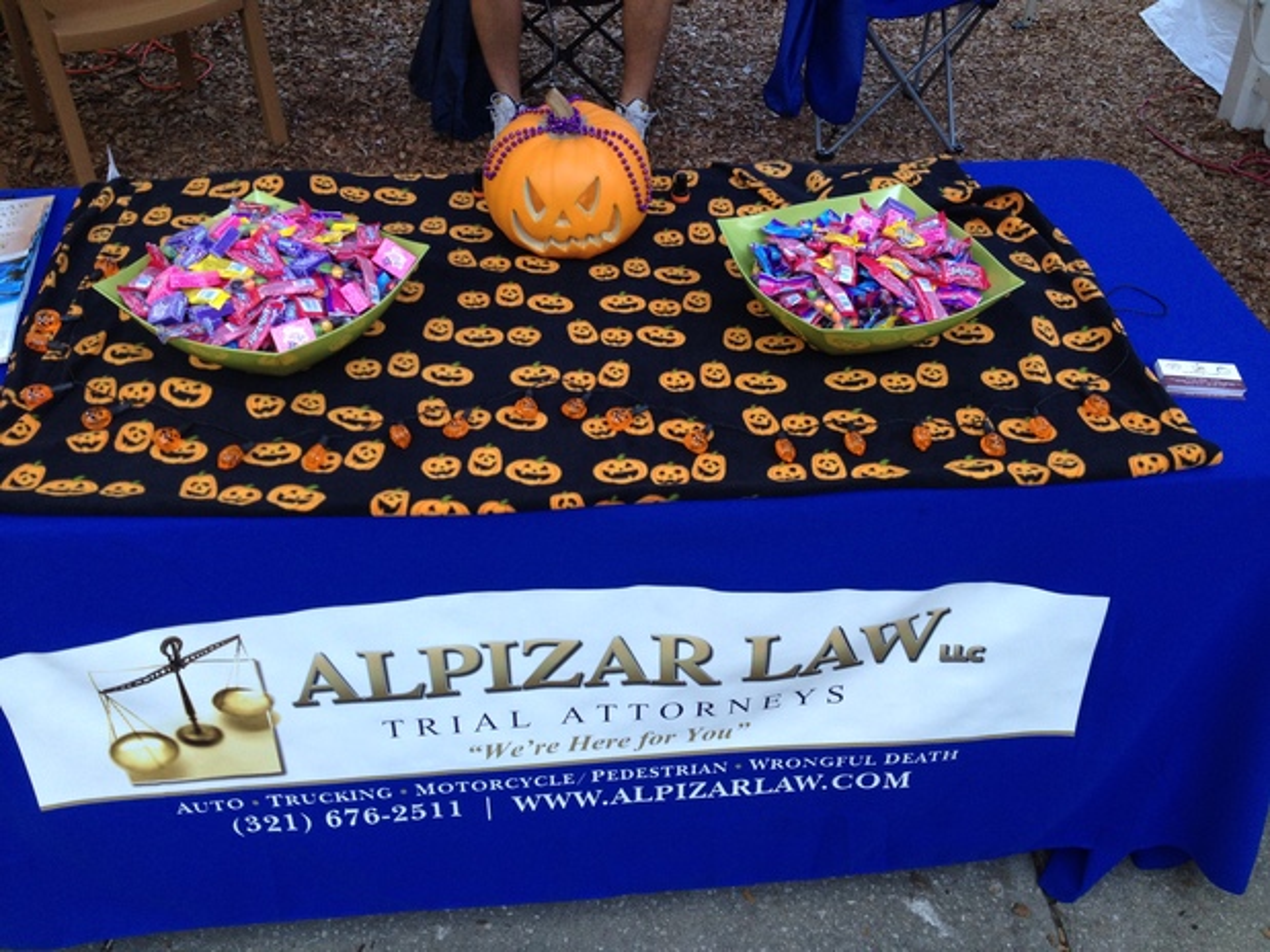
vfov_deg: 40.7
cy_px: 476
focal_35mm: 35
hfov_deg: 52.6
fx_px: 1284
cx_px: 635
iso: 80
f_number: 2.4
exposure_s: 1/120
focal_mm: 4.28
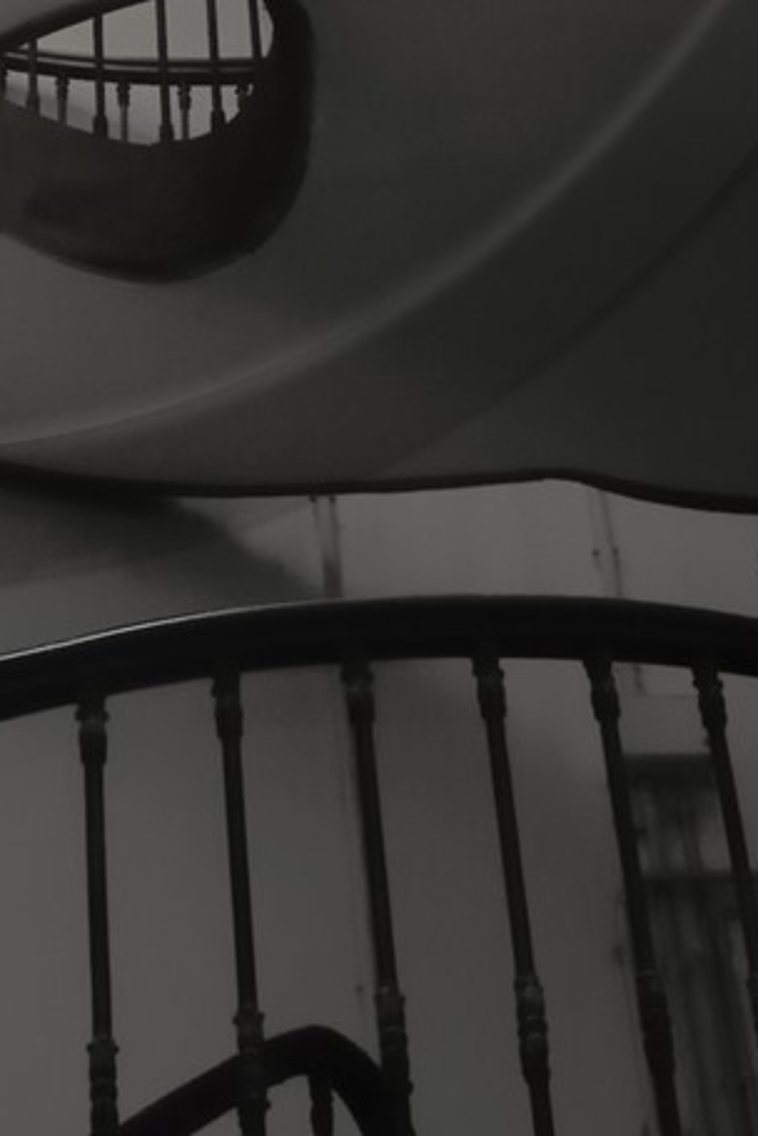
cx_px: -152
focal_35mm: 137
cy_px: -574
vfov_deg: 14.0
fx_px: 4327
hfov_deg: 9.9
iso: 800
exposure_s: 1/15
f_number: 20
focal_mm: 26
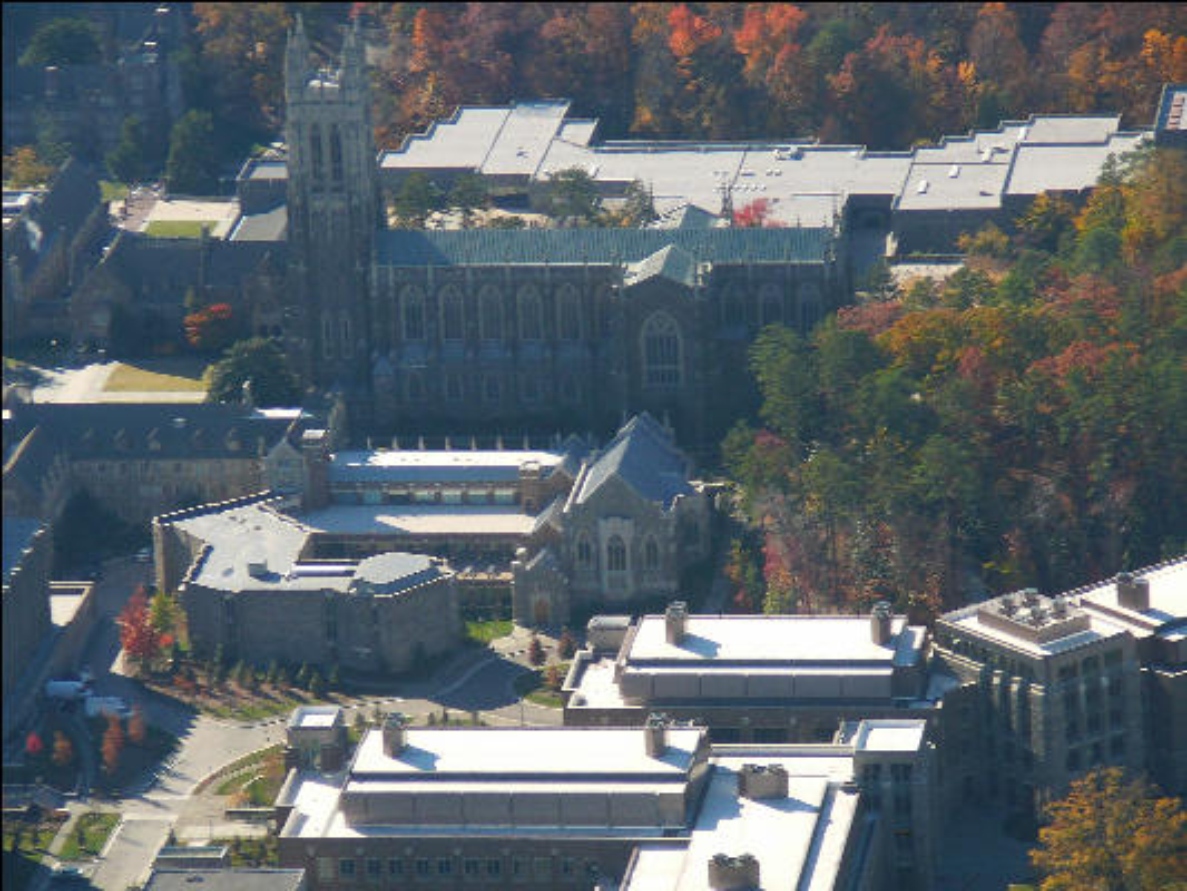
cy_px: 446
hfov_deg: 8.6
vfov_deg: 6.5
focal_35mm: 229
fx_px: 7854
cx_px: 594
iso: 80
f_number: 4.1
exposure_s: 1/320
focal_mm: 34.1
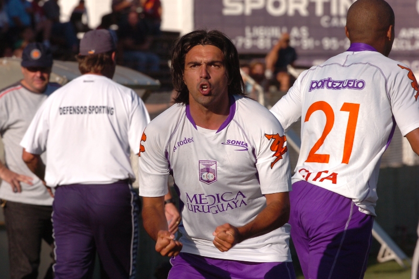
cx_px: 210
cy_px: 140
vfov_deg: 3.1
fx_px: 5236
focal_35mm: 450
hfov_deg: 4.6
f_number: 16
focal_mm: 300
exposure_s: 1/640
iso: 500
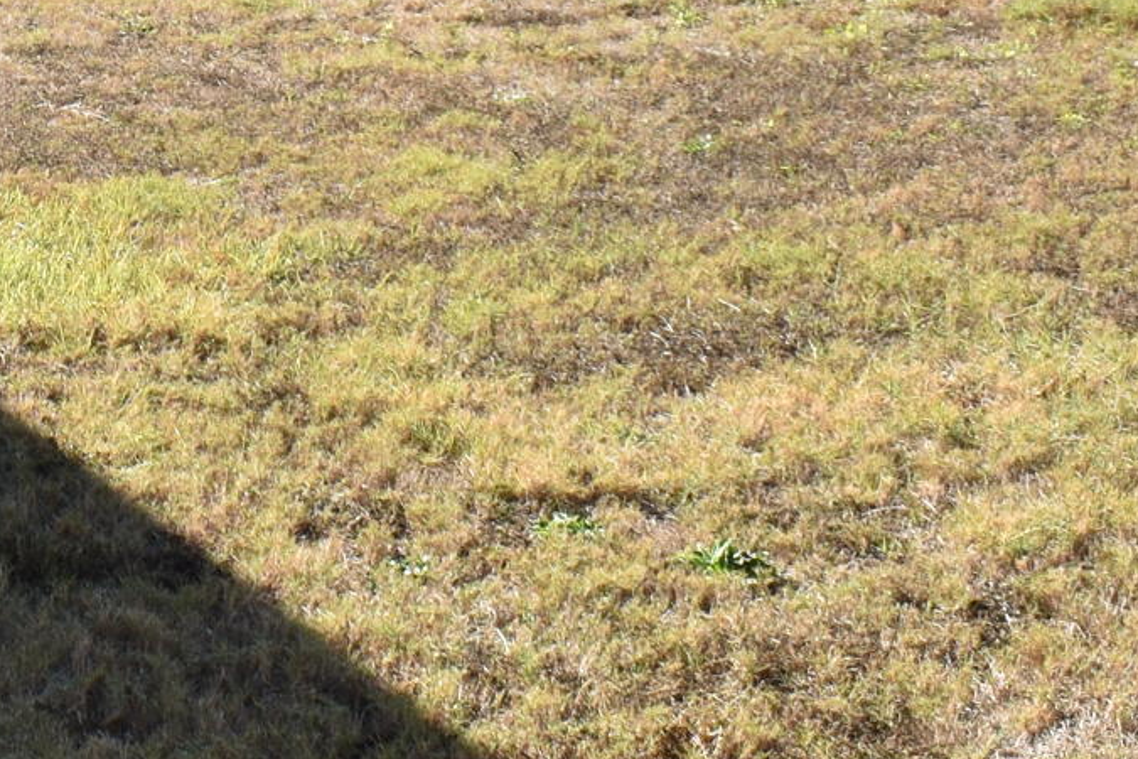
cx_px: -265
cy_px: -196
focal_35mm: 120
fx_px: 3793
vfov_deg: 11.2
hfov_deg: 16.3
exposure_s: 1/200
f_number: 9
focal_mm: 18
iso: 100
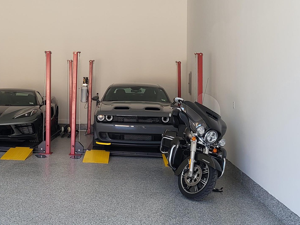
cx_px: 72
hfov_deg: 33.6
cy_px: 67
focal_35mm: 56
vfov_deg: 25.9
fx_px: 485
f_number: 1.8
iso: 80
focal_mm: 5.4
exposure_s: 1/120
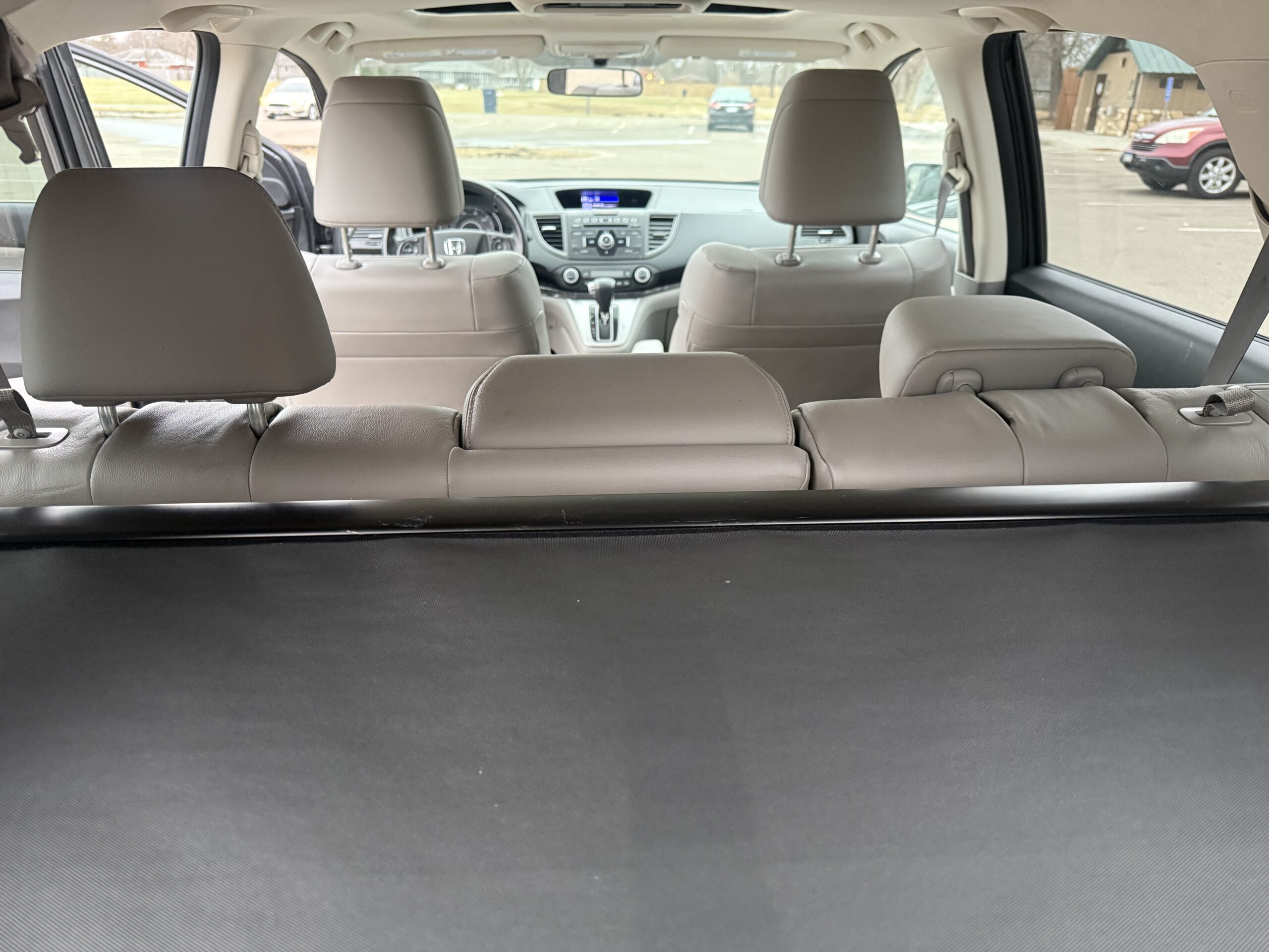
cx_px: 634
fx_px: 880
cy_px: 476
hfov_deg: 71.6
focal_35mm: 24
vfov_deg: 56.8
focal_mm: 6.76
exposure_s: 1/60
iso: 800
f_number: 1.78
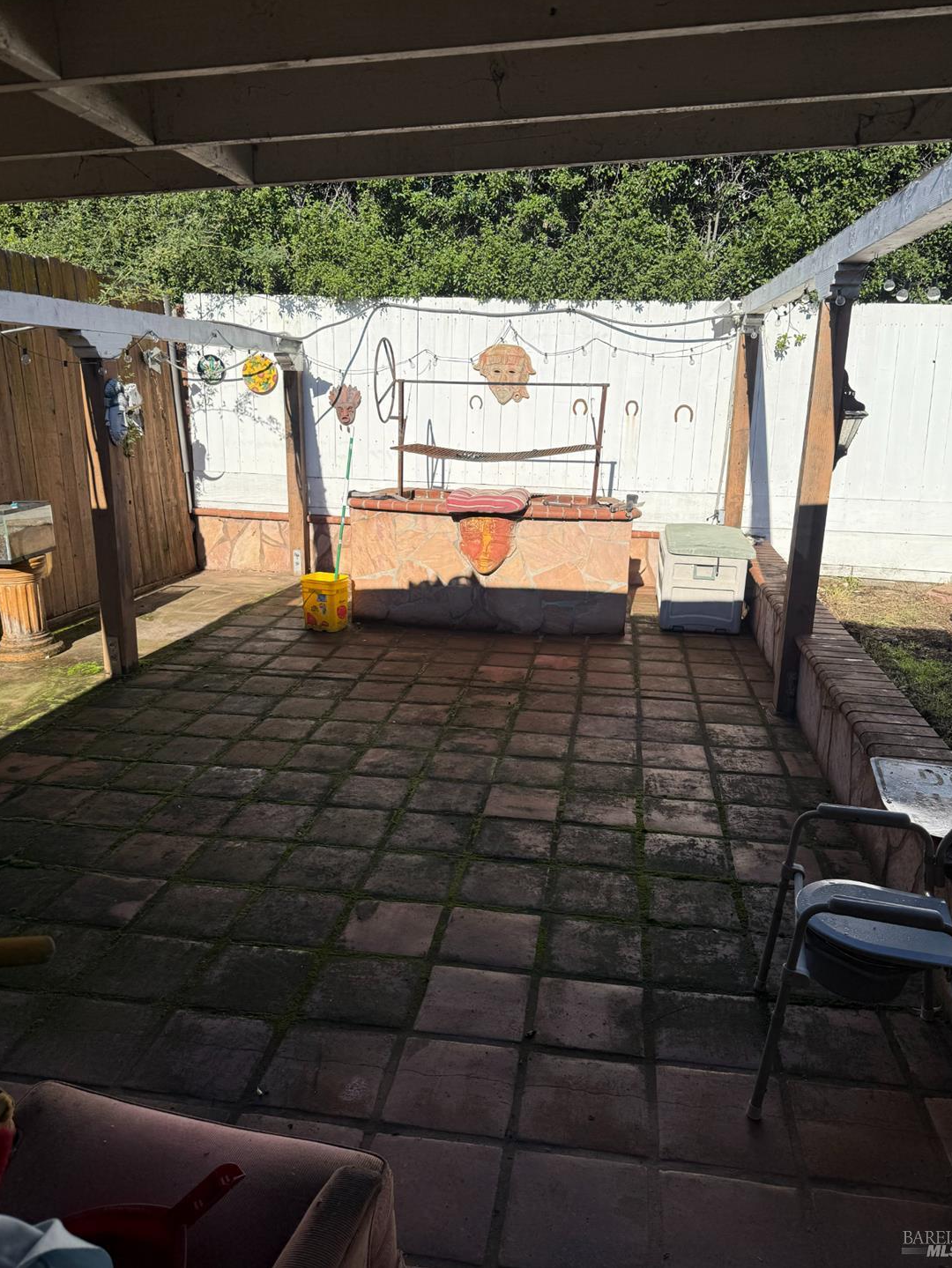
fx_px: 916
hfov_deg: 54.9
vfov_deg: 69.3
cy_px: 608
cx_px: 479
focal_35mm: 25
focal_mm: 6.76
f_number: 1.78
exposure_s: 1/4975
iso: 80
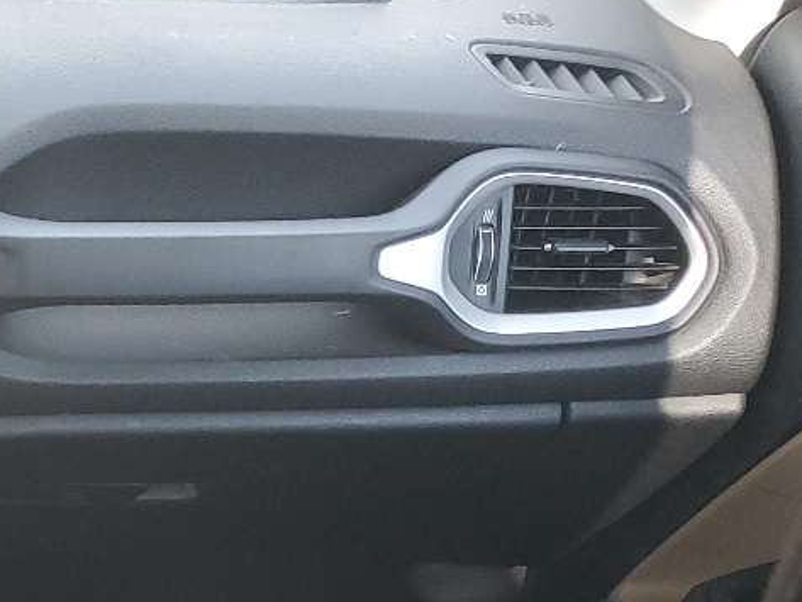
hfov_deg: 18.6
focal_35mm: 88
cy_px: 782
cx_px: -531
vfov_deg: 15.9
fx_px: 2039
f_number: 1.5
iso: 87
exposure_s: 1/120
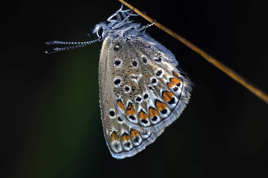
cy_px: 79
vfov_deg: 7.6
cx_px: 142
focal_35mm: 181
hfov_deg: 11.4
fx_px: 1342
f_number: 10
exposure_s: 1/60
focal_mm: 105
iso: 100
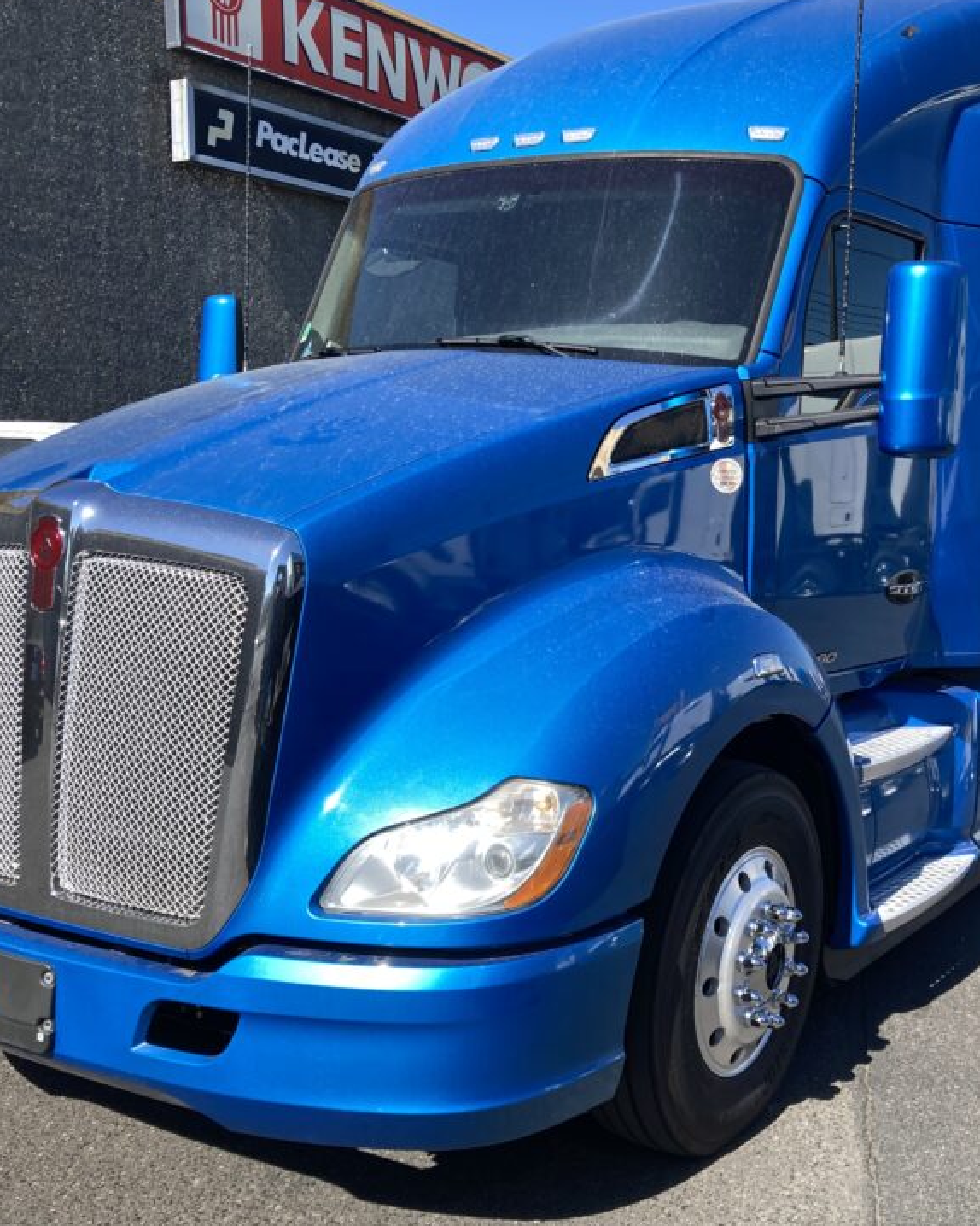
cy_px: 606
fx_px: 1415
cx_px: 695
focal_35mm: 39
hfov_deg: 37.6
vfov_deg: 46.9
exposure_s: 1/1245
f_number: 1.8
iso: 20
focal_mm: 3.99
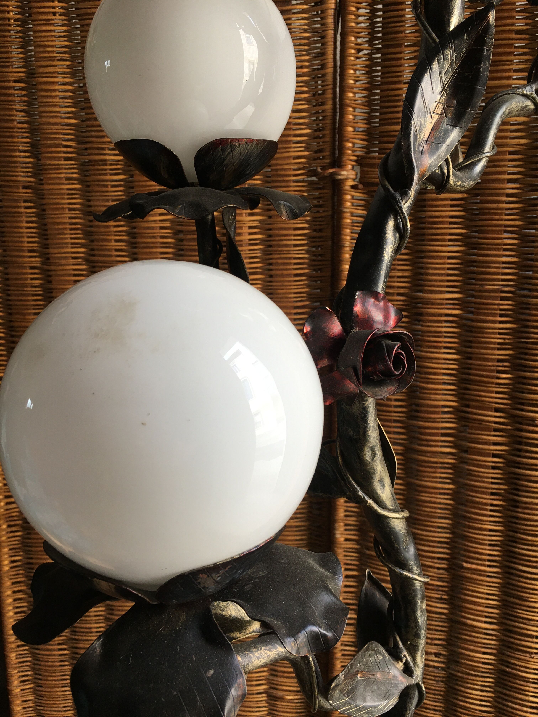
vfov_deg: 61.7
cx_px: 269
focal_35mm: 29
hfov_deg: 48.2
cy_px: 358
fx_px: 601
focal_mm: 4.15
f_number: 2.2
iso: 25
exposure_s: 1/33
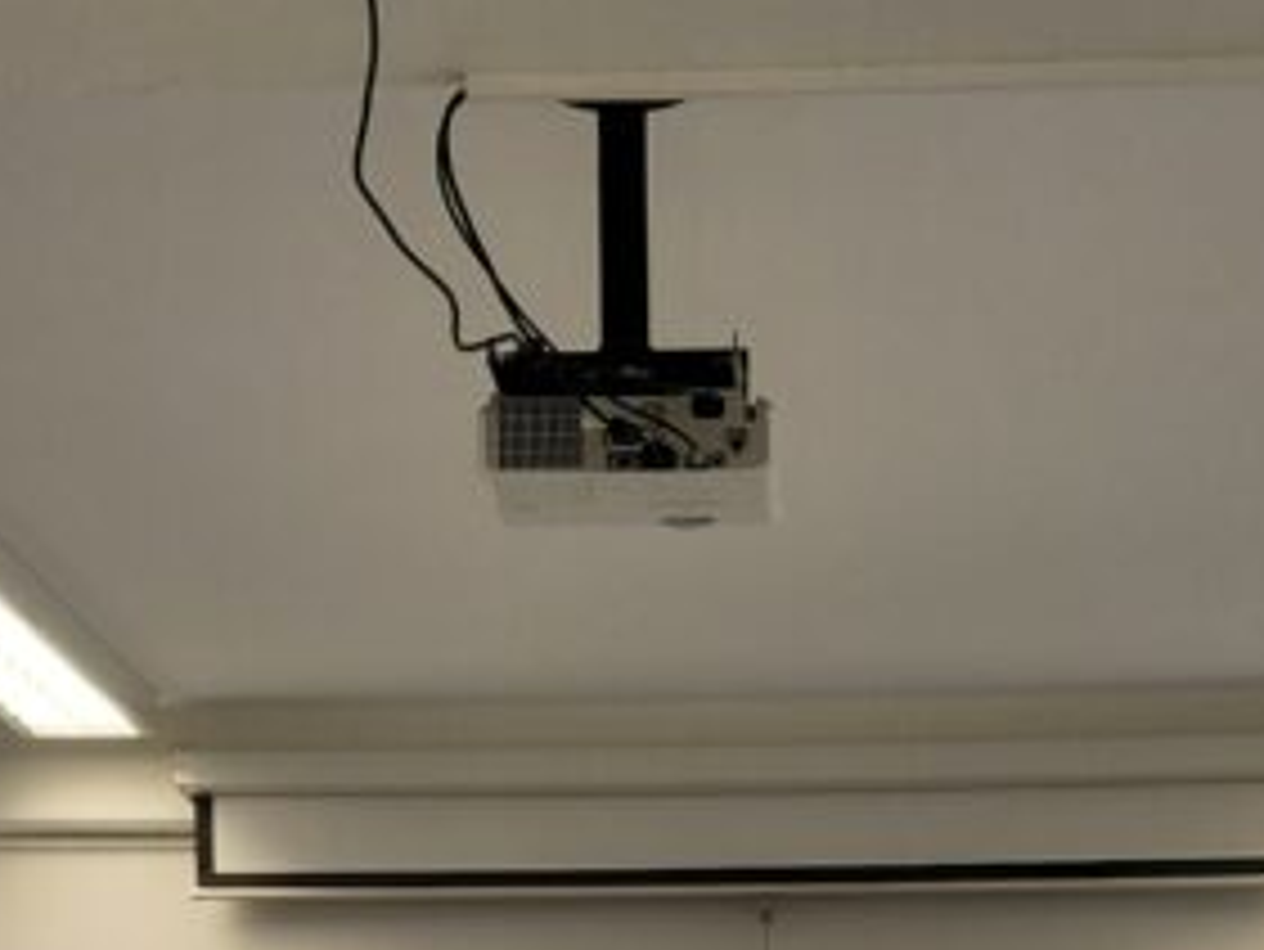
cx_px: 792
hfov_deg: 21.5
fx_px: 3324
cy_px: 1324
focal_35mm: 91
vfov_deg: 15.3
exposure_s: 1/120
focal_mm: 4.69
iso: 100
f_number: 1.8
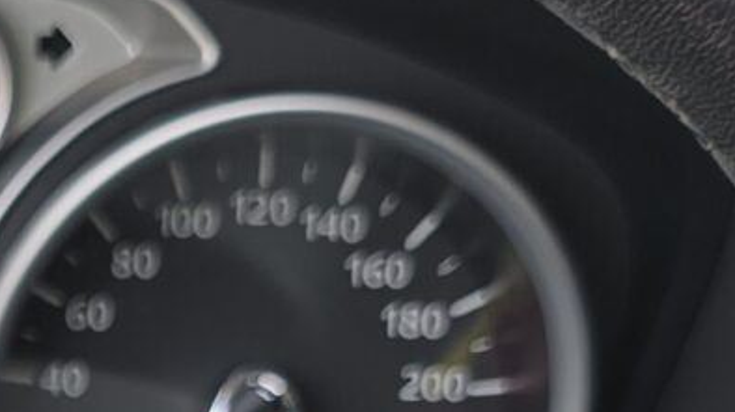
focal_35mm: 163
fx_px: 3175
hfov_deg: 12.8
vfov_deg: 7.0
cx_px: -218
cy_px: 1033
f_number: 1.7
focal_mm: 6.3
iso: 20
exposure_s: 1/180
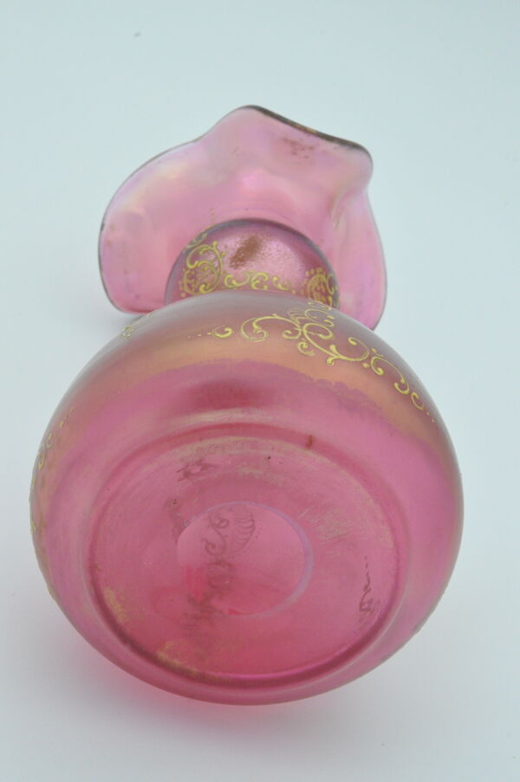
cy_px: 391
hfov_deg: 10.1
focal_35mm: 135
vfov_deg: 15.2
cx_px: 260
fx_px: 2932
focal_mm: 90
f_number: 22
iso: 3200
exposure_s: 1/250
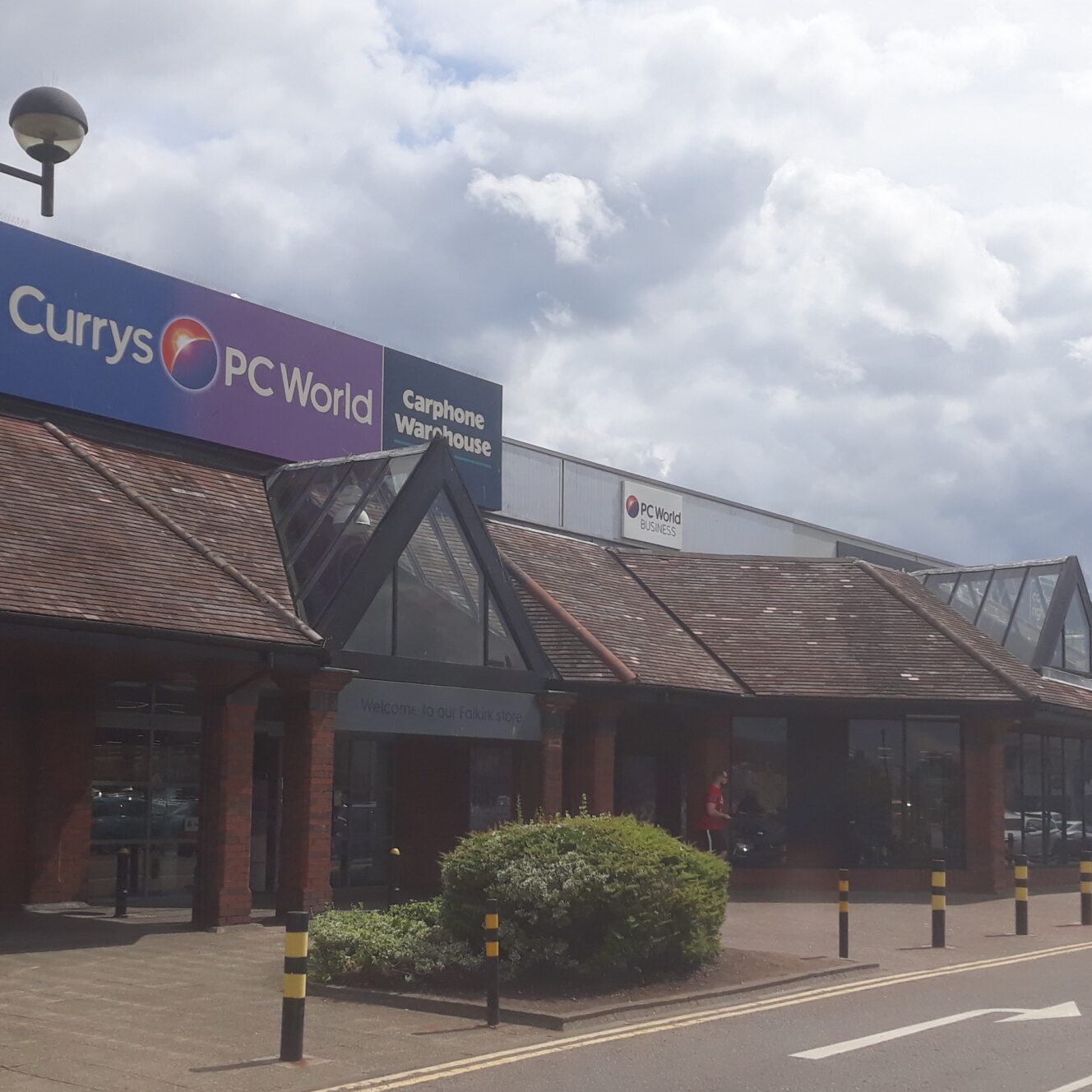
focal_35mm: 46
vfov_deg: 36.7
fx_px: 1642
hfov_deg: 36.7
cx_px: 612
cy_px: 650
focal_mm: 3.71
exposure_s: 1/3571
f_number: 1.7
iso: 40
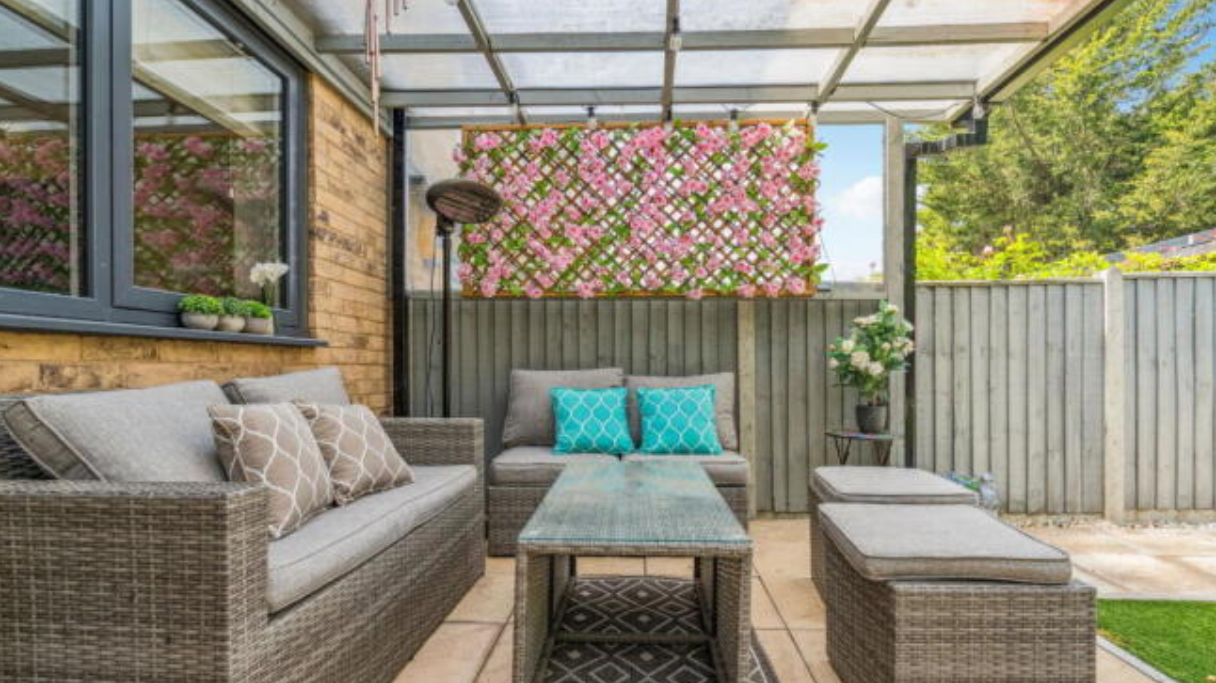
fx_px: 548
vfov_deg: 63.5
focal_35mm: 17
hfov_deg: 95.9
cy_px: 394
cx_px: 609
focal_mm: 16
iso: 200
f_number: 8
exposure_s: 1/60
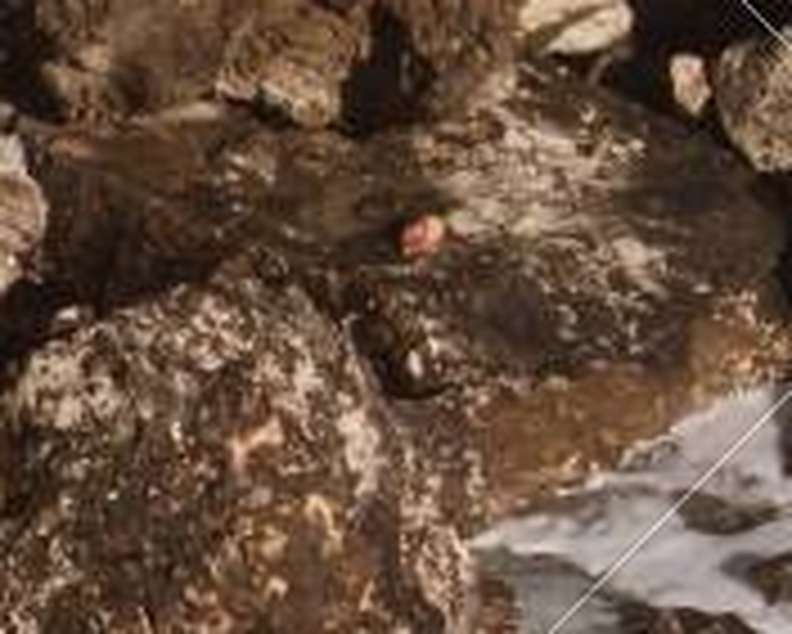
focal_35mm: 574
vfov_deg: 2.7
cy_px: -791
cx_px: 2601
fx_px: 13462
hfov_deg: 3.3
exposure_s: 1/1250
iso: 400
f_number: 8
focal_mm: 55
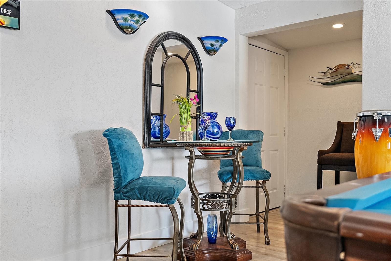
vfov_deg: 40.0
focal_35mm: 33
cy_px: 130
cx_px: 196
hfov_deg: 57.2
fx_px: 359
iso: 1600
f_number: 4
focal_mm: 33
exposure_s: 1/80
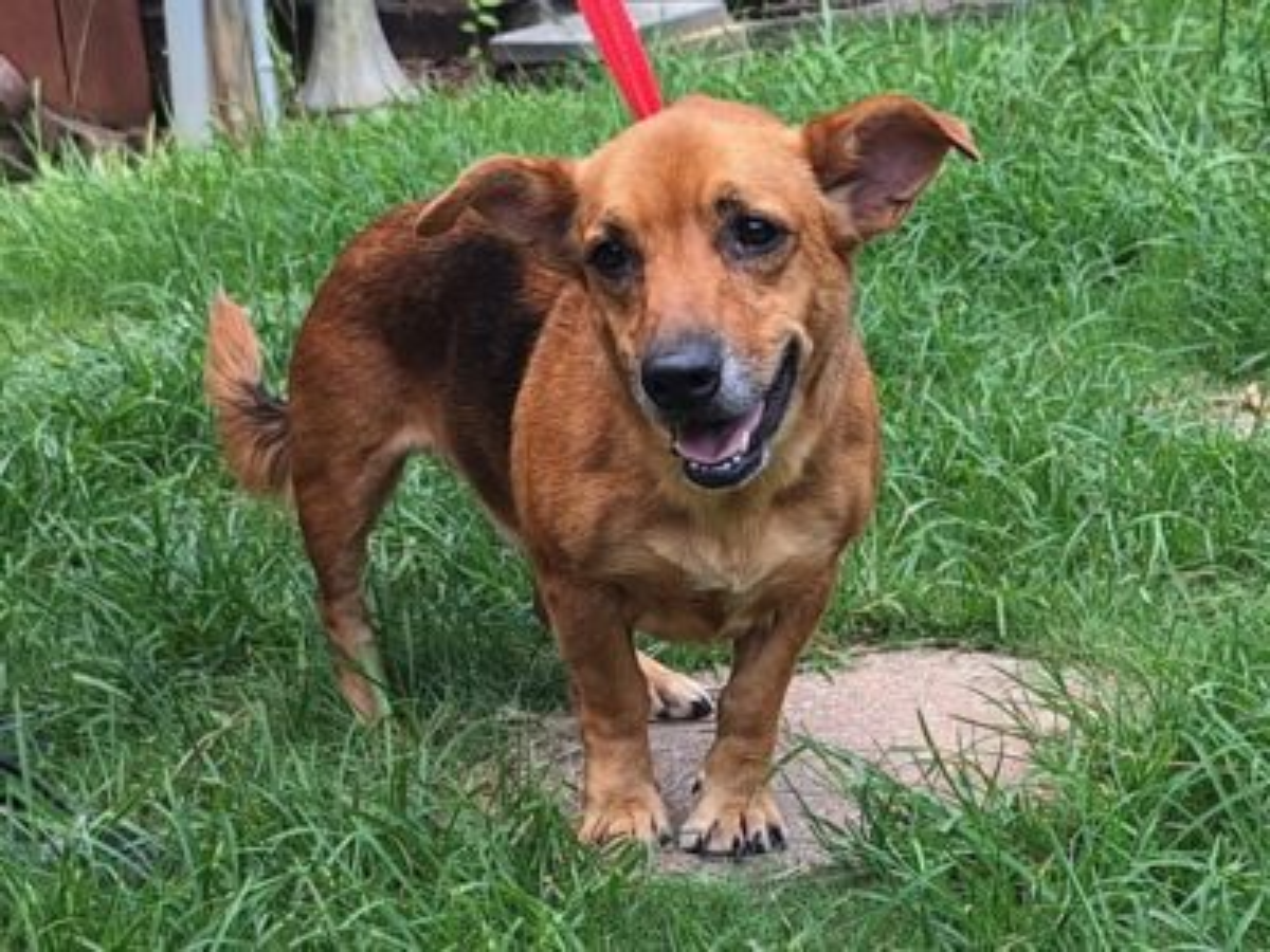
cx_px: 635
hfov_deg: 73.9
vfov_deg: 58.9
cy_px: 476
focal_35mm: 23
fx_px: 844
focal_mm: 5.54
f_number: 1.8
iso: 40
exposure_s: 1/357
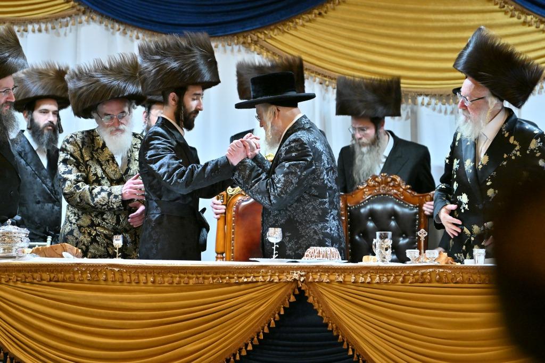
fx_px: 4540
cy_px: 182
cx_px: 272
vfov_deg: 4.6
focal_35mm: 300
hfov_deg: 6.9
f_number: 2.8
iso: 400
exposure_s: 1/160
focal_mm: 200
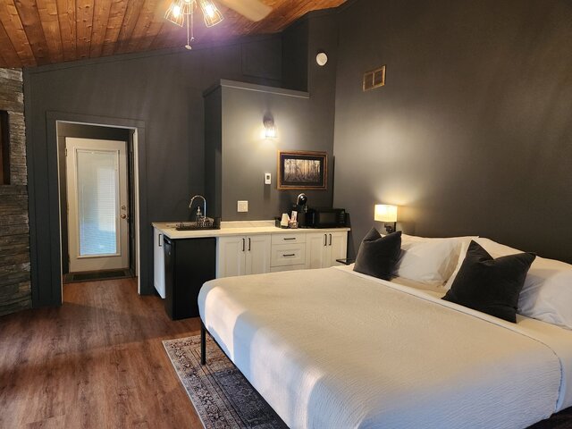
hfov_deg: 73.9
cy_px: 214
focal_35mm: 23
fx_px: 380
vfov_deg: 58.9
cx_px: 286
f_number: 1.8
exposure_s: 1/120
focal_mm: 5.4
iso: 640
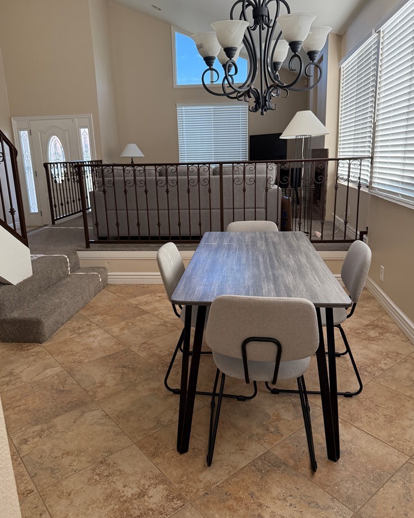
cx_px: 214
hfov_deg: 54.9
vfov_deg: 66.0
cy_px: 251
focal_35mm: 26
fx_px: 398
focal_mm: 6.76
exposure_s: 1/235
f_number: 1.78
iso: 200
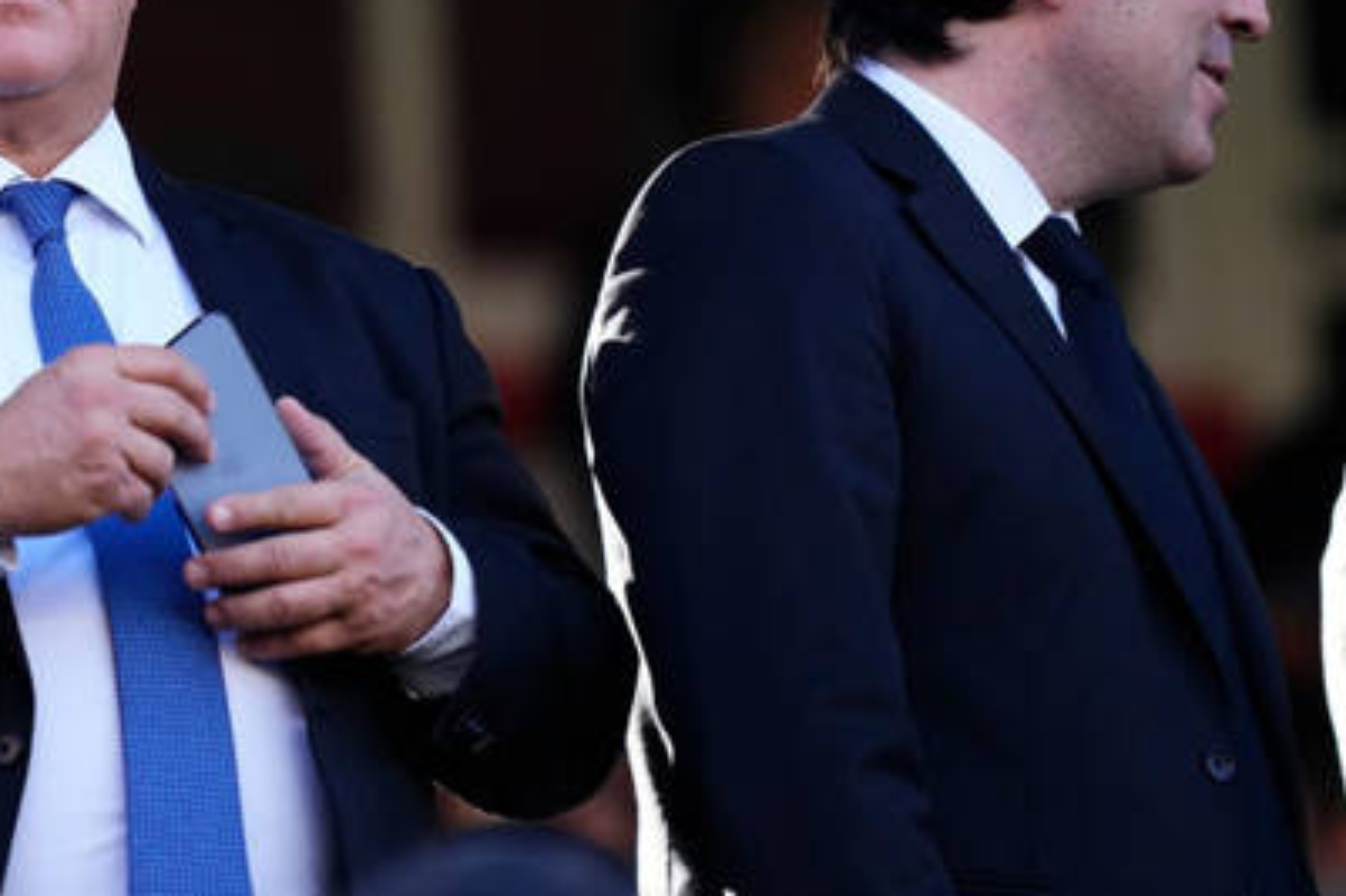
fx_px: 31131
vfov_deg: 1.6
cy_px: 216
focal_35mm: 833
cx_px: 35
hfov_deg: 2.5
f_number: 2.8
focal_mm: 400
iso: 800
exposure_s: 1/1600
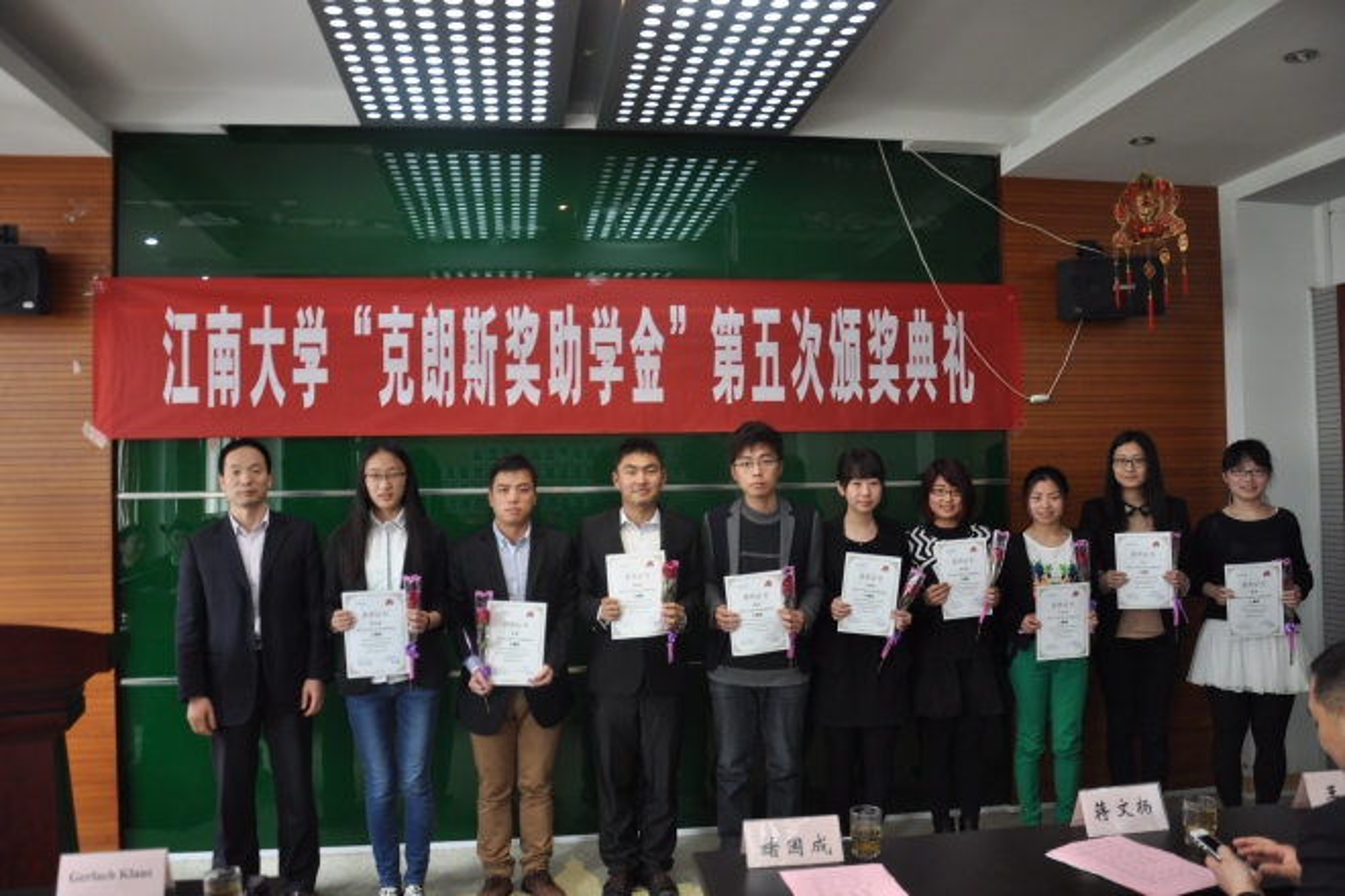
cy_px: 448
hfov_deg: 67.4
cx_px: 672
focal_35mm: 27
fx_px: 1009
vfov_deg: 47.9
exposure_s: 1/15
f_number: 4
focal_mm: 18
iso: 450
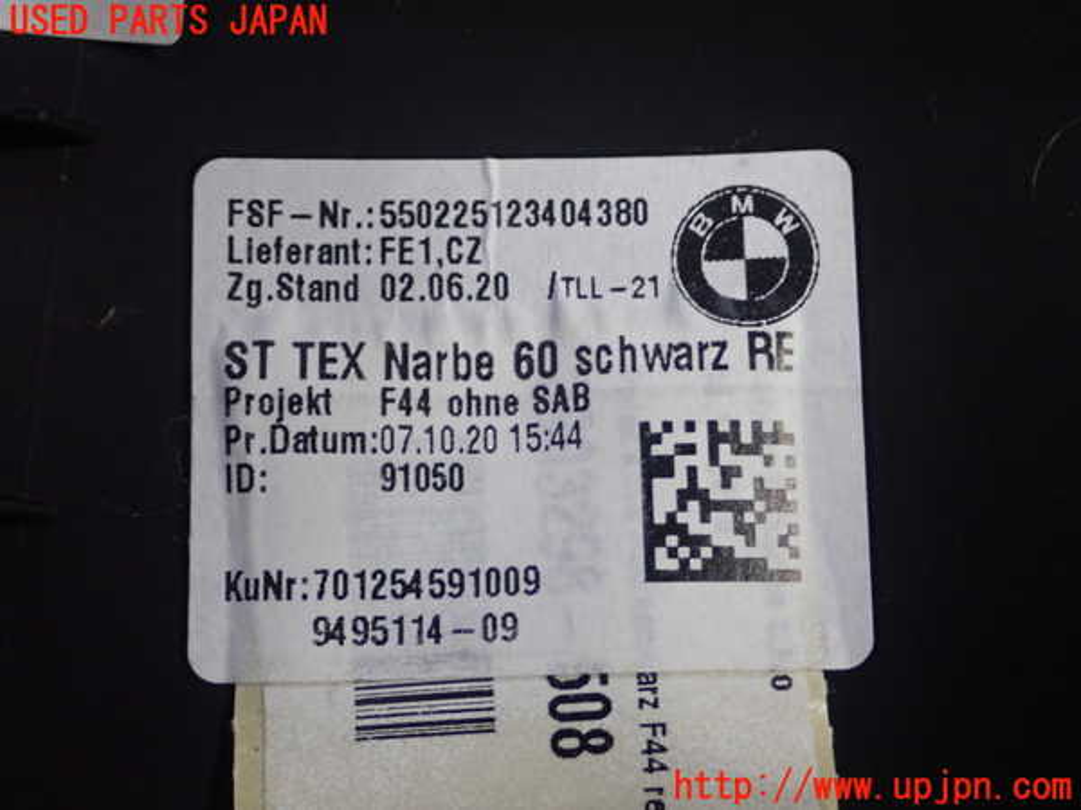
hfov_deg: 29.8
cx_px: 540
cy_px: 405
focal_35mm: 65
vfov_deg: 22.6
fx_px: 2030
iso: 640
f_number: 3.8
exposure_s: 1/60
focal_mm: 11.78
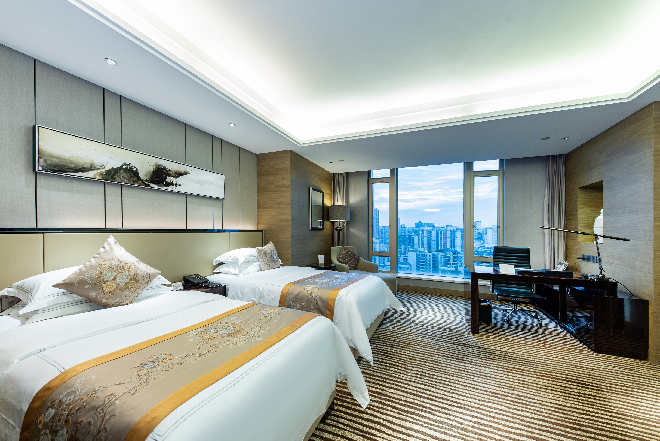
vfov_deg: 85.5
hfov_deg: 108.3
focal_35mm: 13
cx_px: 330
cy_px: 220
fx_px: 238
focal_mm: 13
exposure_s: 1/3
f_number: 5.6
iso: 100
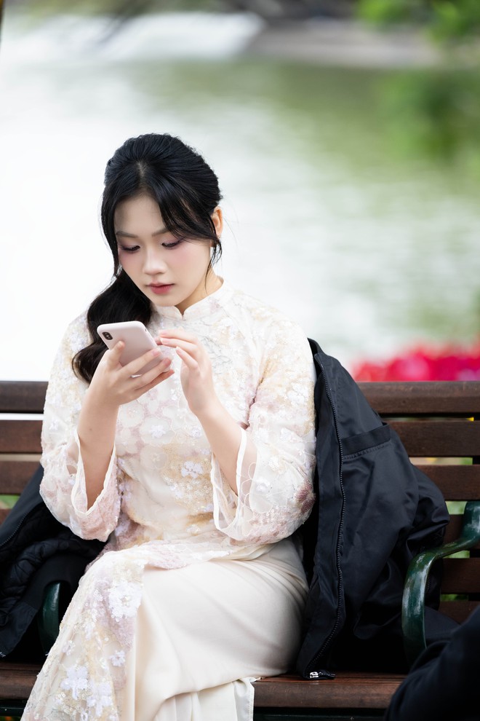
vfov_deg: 10.3
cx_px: 240
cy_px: 360
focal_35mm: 200
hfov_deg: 6.9
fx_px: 4000
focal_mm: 200
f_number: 2.8
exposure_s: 1/250
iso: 640
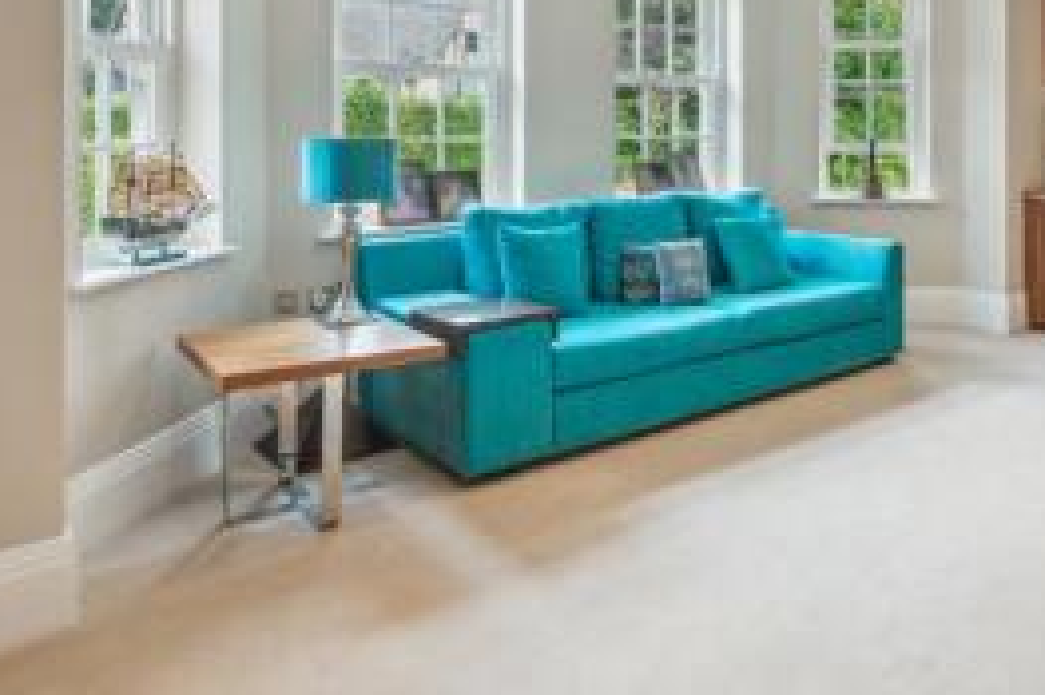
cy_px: 149
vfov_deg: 43.0
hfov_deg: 61.8
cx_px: 715
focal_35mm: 29
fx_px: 841
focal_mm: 16
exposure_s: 1/20
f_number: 6.3
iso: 640
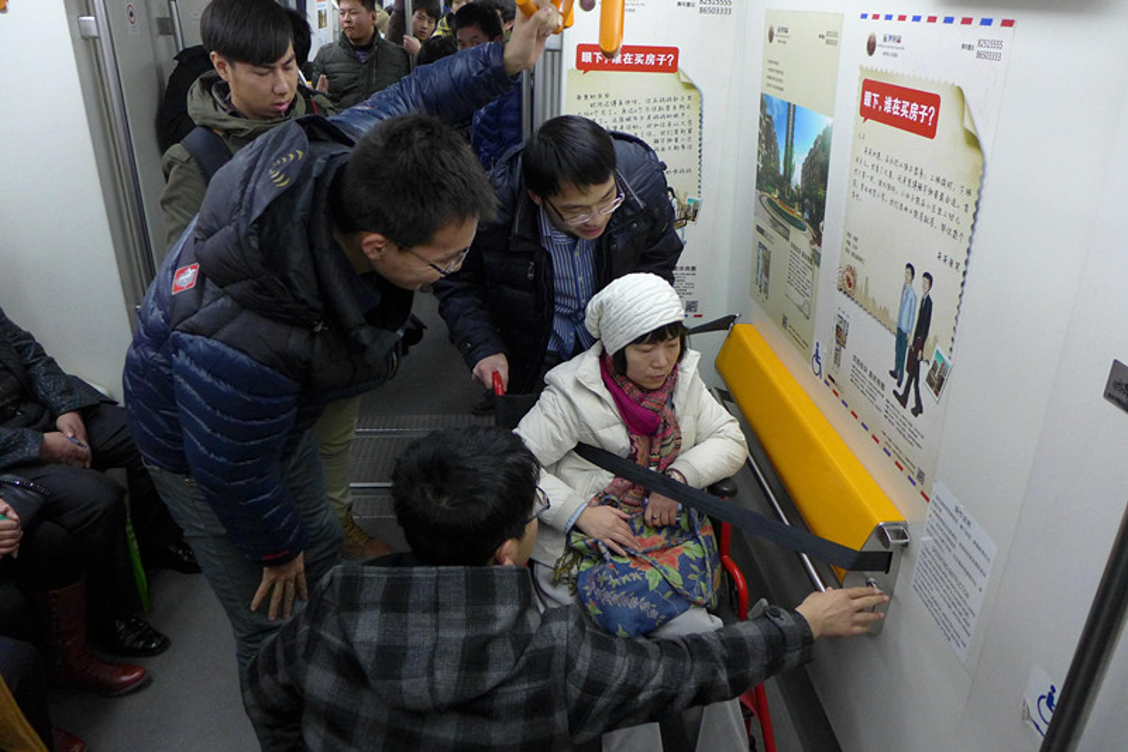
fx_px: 752
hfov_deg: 73.8
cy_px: 376
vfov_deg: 53.1
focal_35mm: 24
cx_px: 564
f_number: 1.4
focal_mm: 4.7
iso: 500
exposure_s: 1/250
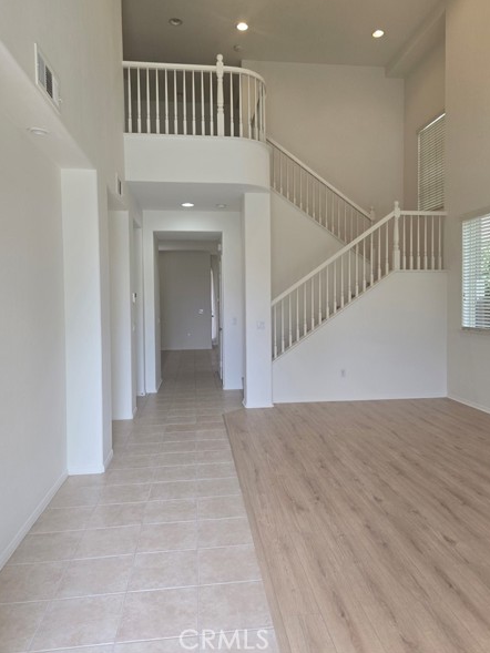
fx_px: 472
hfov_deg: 54.9
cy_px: 300
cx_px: 247
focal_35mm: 25
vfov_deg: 69.3
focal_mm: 5.4
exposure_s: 1/120
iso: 64
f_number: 1.8
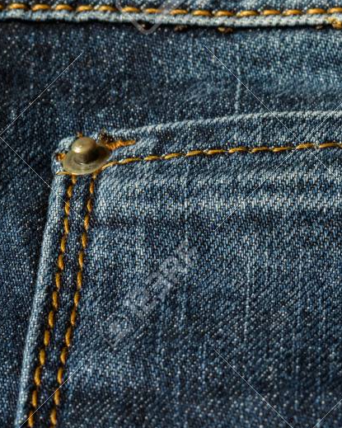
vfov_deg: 7.8
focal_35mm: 247
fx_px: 3126
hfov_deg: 6.3
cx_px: 302
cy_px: 260
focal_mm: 105
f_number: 16
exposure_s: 2
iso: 400
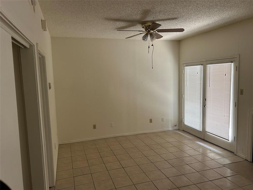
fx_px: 190
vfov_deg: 53.1
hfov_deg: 67.3
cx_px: 126
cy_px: 95
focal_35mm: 26
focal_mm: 5.7
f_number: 1.5
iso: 125
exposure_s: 1/74
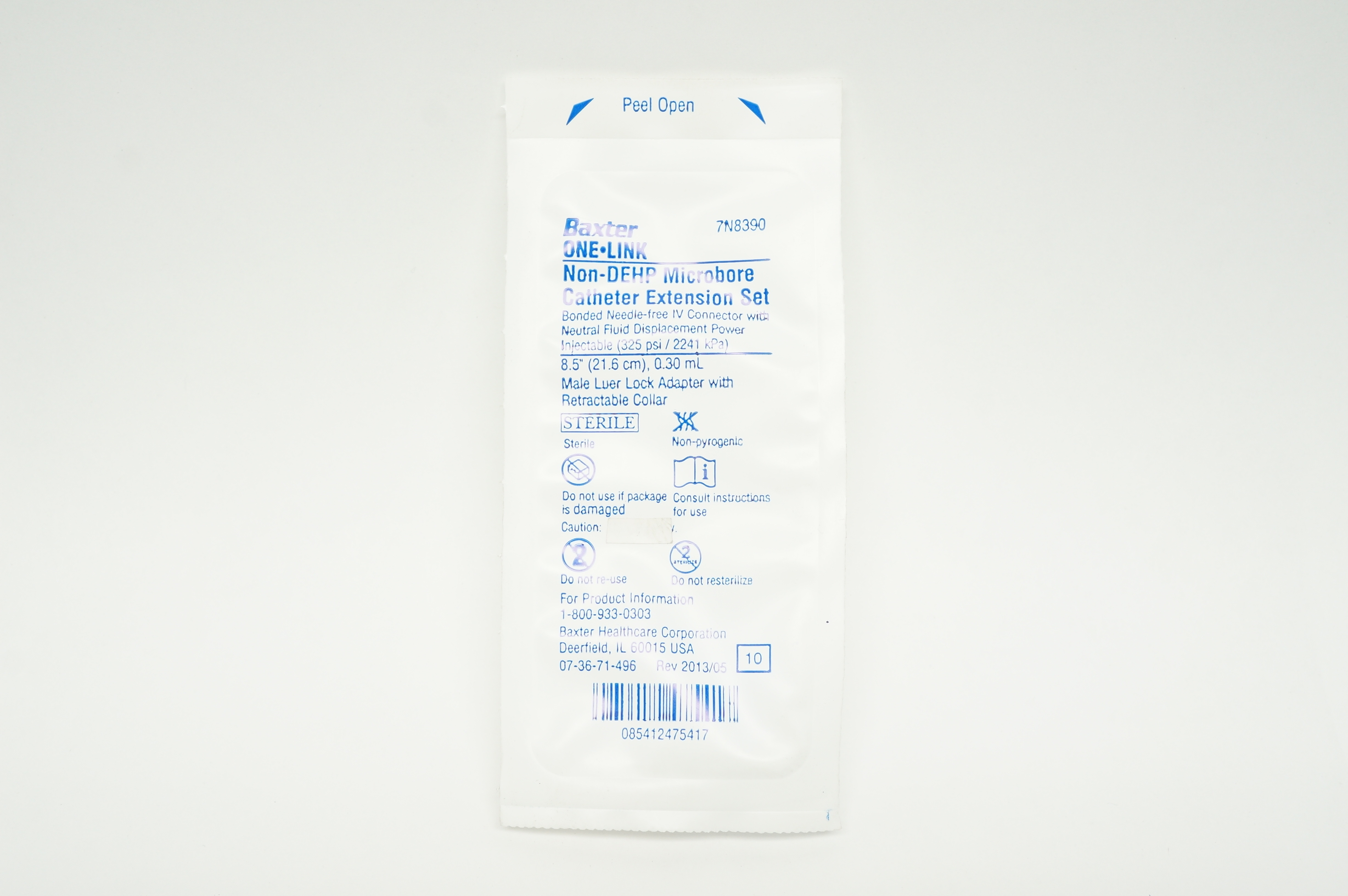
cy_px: 448
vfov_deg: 34.1
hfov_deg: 49.6
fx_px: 1459
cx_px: 674
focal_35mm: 39
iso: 400
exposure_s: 1/30
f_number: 8
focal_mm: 26
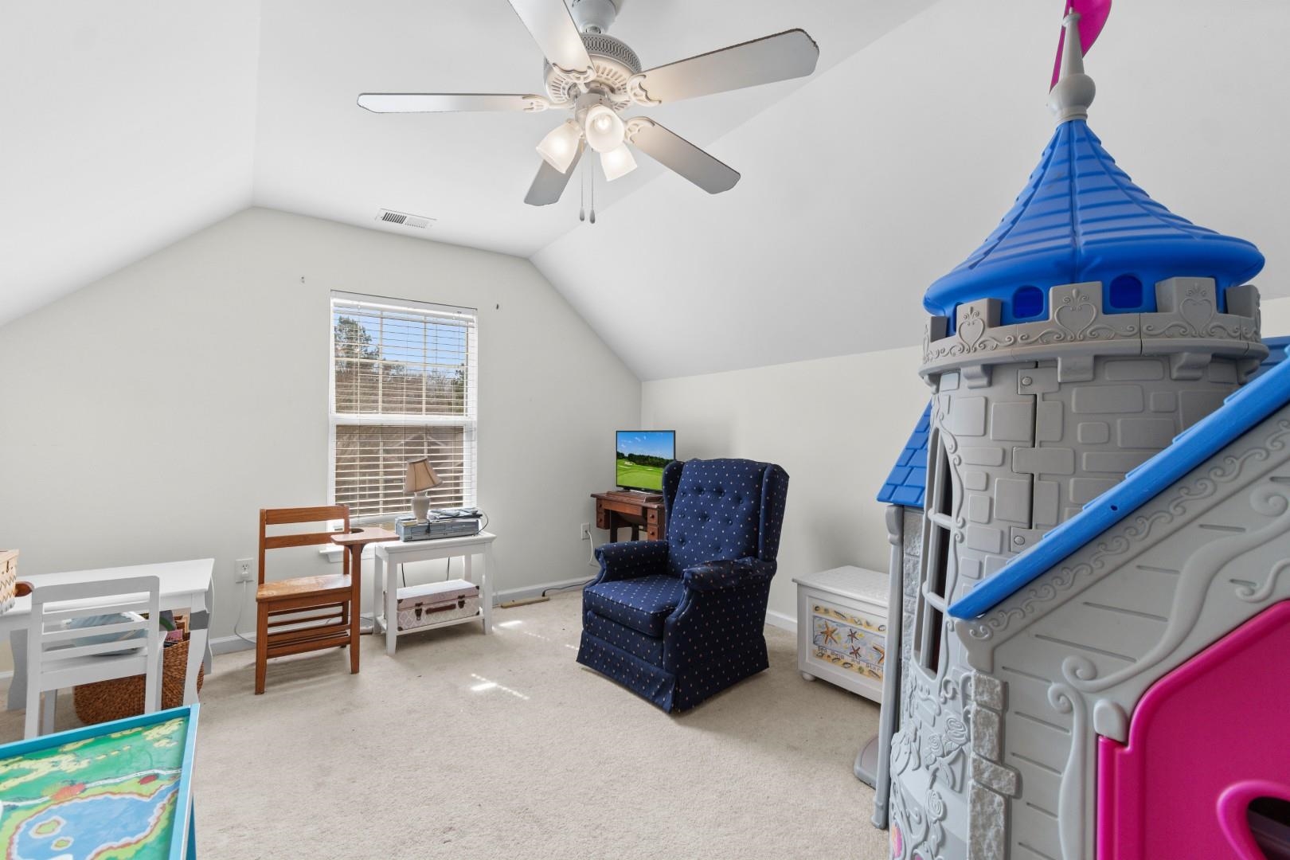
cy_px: 430
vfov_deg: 77.3
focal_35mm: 15
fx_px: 537
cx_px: 645
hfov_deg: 100.4
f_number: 4.5
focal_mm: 10
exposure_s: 1/20
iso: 100
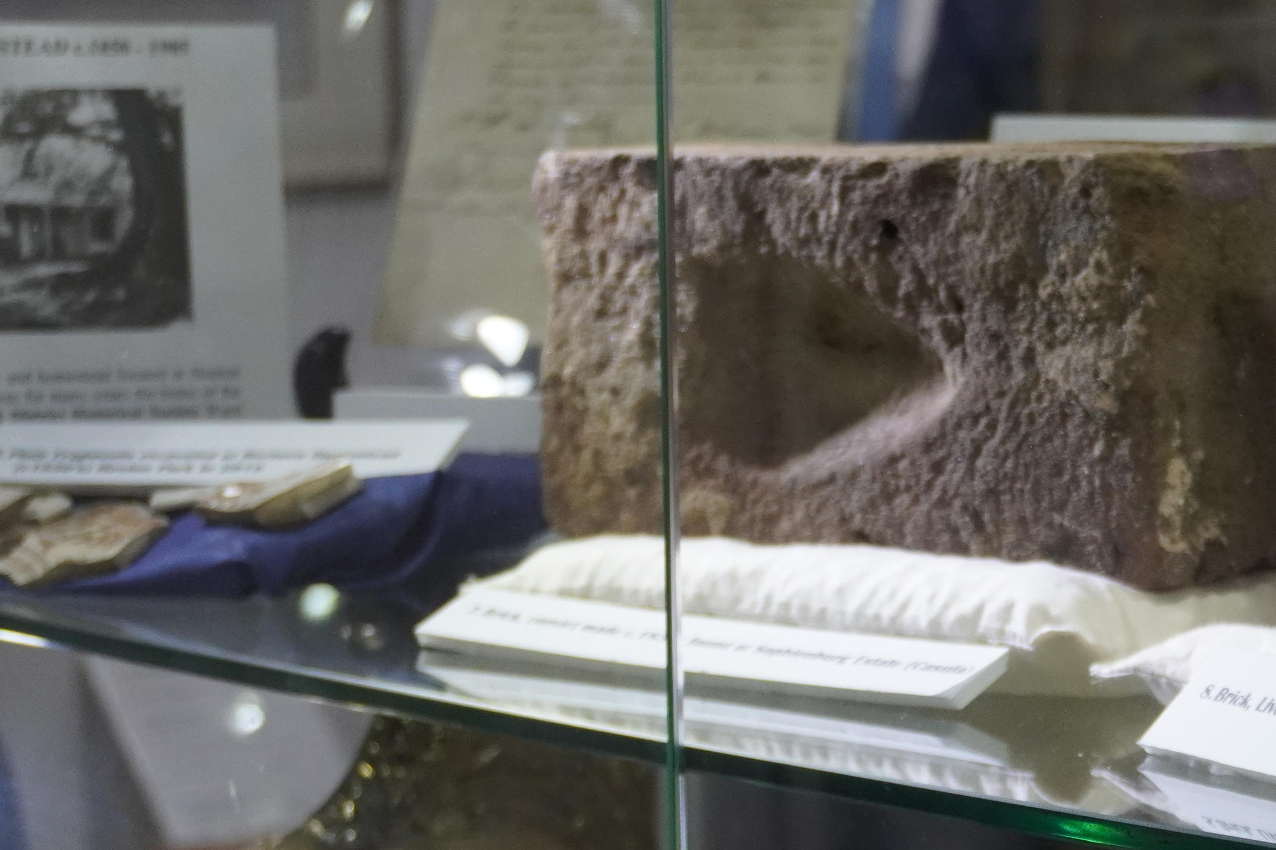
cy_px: 439
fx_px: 4649
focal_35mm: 131
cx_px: 1332
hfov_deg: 15.3
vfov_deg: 10.5
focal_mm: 37
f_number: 5.6
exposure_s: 1/160
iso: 1000
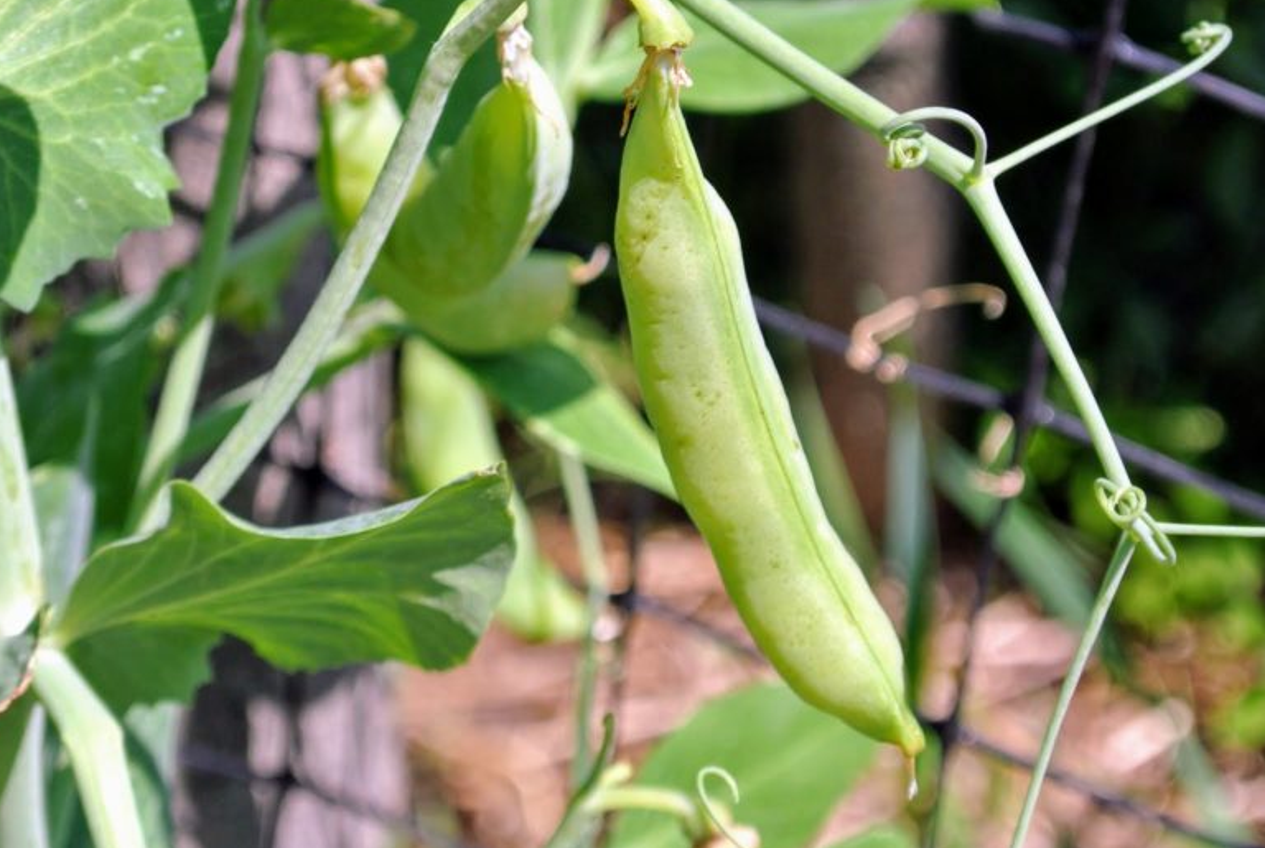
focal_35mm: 108
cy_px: 316
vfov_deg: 12.7
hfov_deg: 18.9
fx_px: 3802
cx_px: 606
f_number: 5.6
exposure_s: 1/250
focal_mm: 30
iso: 100
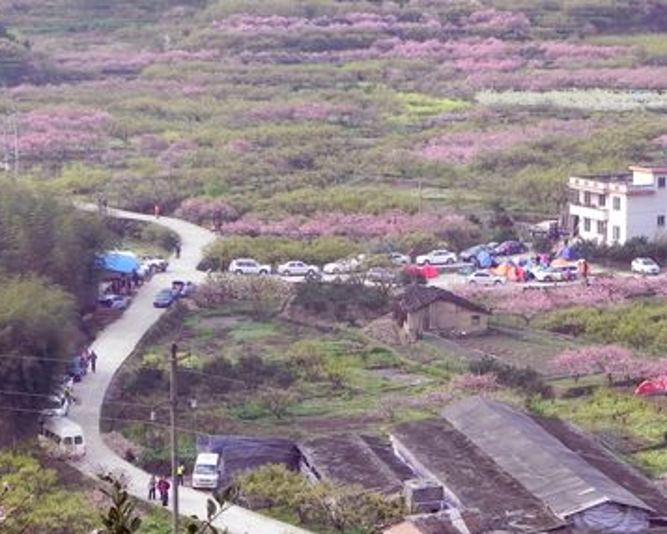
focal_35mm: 111
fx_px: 2192
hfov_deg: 17.3
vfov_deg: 13.9
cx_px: 448
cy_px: 386
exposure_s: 1/179
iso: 160
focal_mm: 10.3
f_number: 4.5
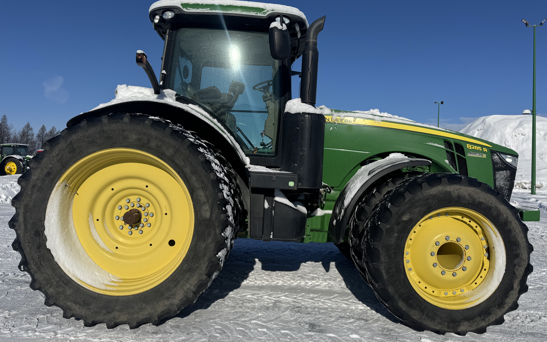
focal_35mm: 26
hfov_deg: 70.4
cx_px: 277
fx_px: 388
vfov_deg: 47.5
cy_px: 156
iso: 80
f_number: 1.78
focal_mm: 6.76
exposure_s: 1/12346
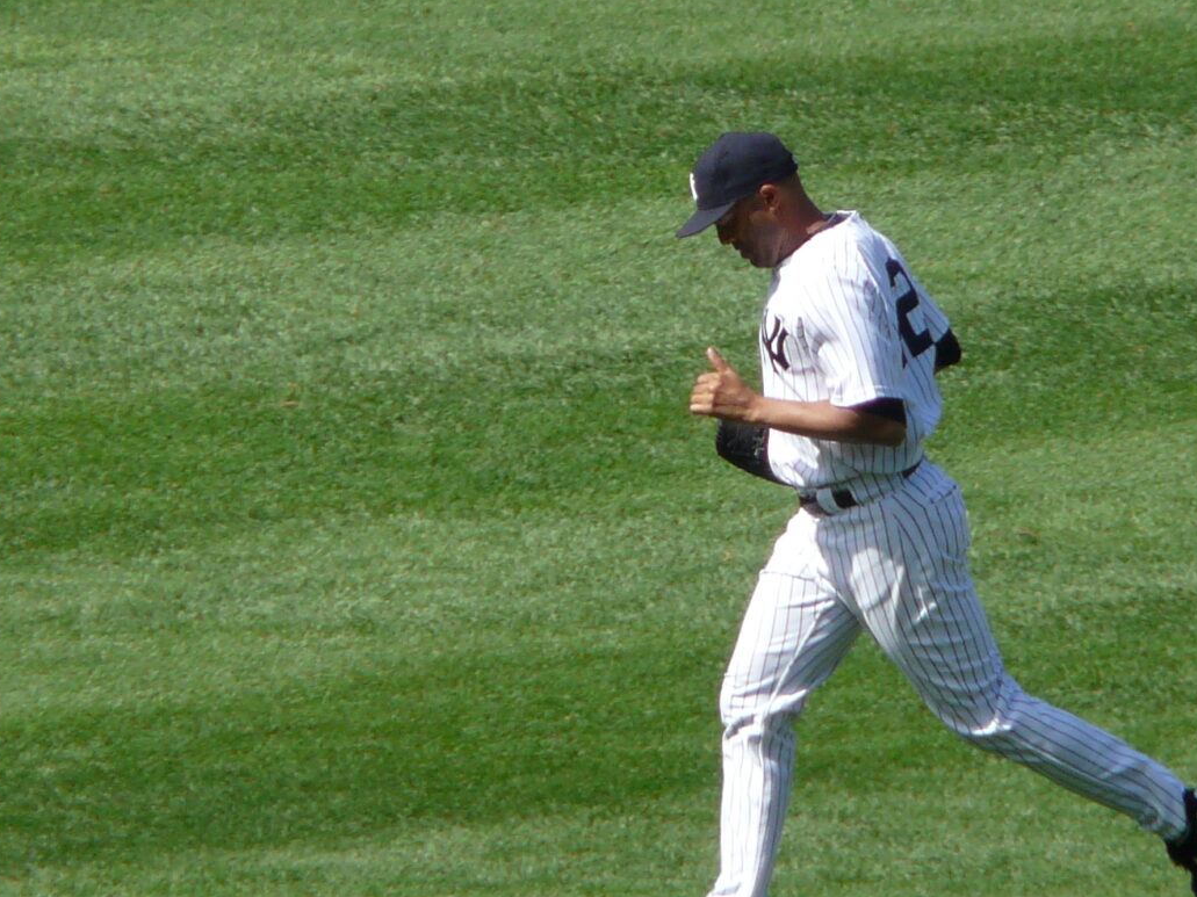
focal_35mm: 1252
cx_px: 819
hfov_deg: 1.6
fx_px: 43288
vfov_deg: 1.2
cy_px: 490
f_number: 4.2
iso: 100
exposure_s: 1/640
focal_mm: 82.8
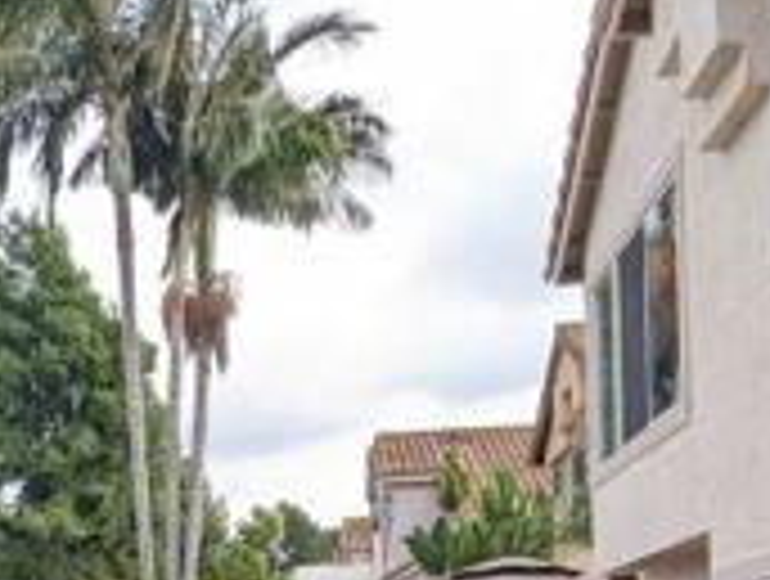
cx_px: 284
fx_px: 1337
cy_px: 809
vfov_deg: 21.5
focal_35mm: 60
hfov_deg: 32.0
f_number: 2.2
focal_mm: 2.35
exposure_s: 1/419
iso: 50
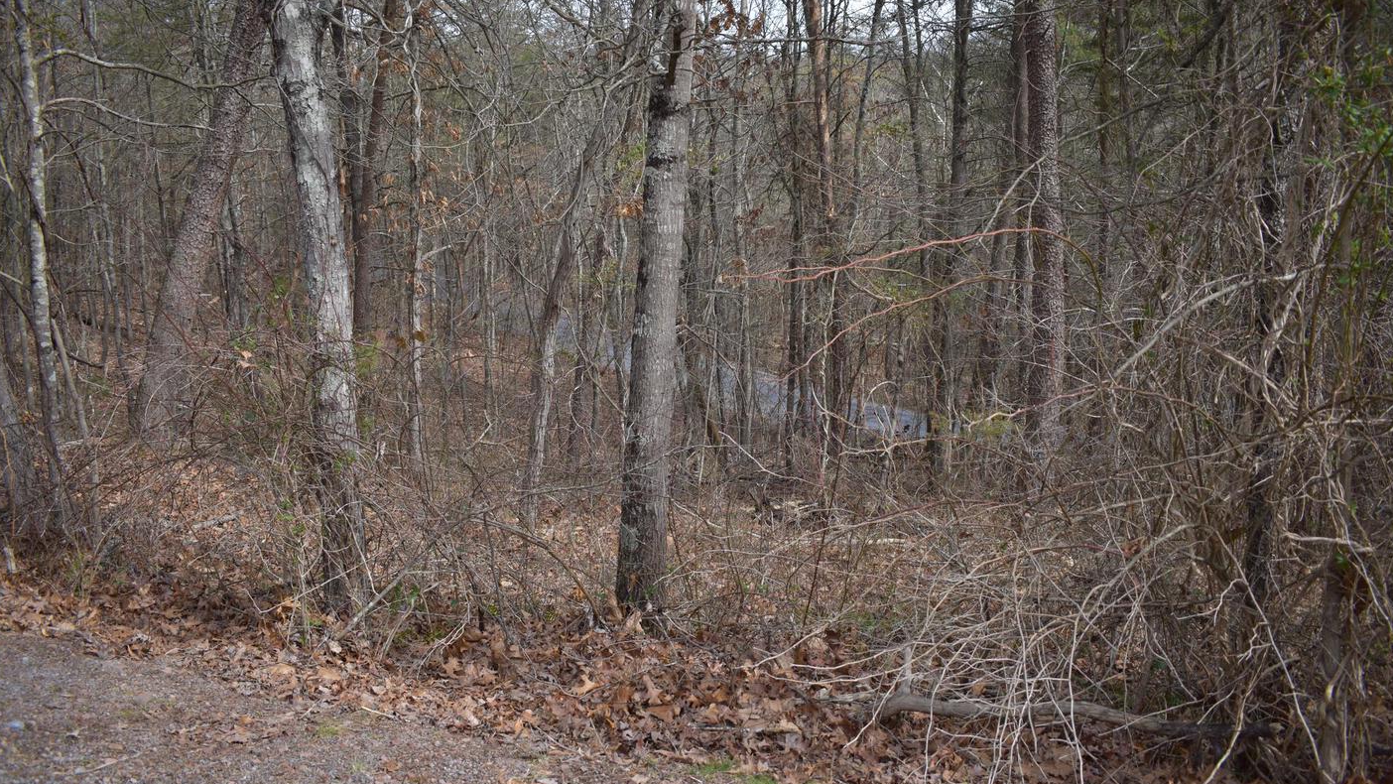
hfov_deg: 66.1
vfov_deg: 40.2
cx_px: 705
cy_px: 394
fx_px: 1071
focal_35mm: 29
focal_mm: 18
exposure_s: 1/500
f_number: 3.5
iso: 140
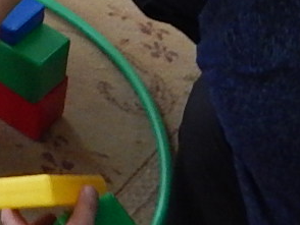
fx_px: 1084
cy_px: -288
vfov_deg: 10.5
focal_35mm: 125
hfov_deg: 13.3
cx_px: -328
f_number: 3
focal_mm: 4
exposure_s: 1/30
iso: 360
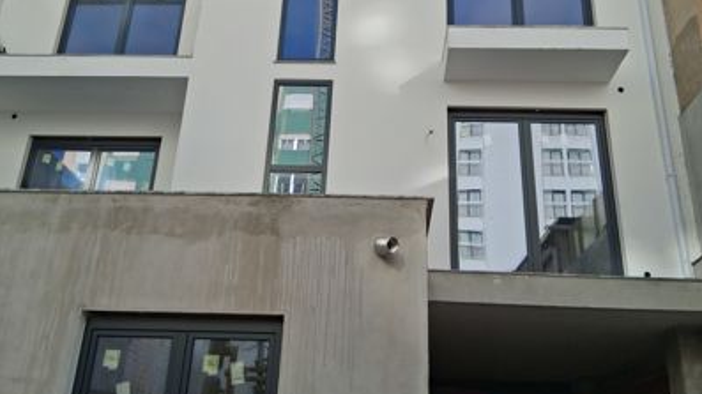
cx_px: 351
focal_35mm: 38
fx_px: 707
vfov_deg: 30.9
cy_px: 127
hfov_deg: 52.8
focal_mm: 3.98
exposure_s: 1/826
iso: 25
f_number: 1.8
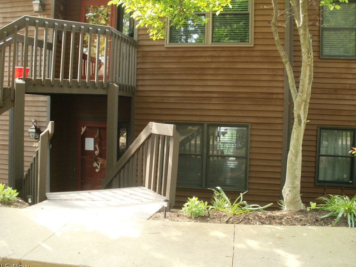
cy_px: 135
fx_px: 381
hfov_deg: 50.1
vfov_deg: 38.7
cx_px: 175
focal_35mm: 37
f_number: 3.5
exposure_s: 1/30
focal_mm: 6.3
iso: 125
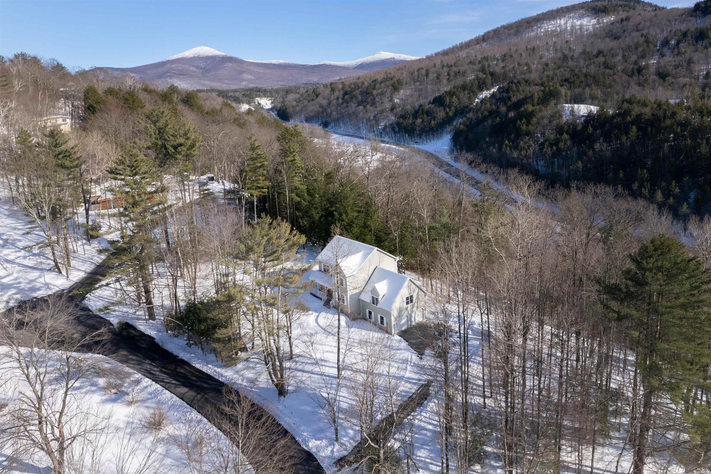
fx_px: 434
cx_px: 356
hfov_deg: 78.6
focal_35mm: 22
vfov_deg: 57.2
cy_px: 237
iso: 150
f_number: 2.8
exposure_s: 1/200
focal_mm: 8.38
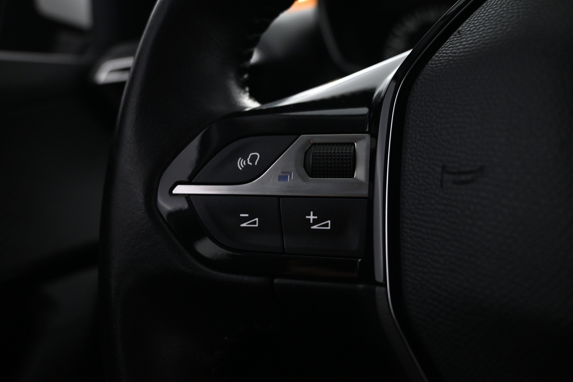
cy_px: 191
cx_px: 286
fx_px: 466
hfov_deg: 63.2
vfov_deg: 44.6
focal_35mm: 29
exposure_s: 1/20
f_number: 3.8
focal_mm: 19.5
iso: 1600
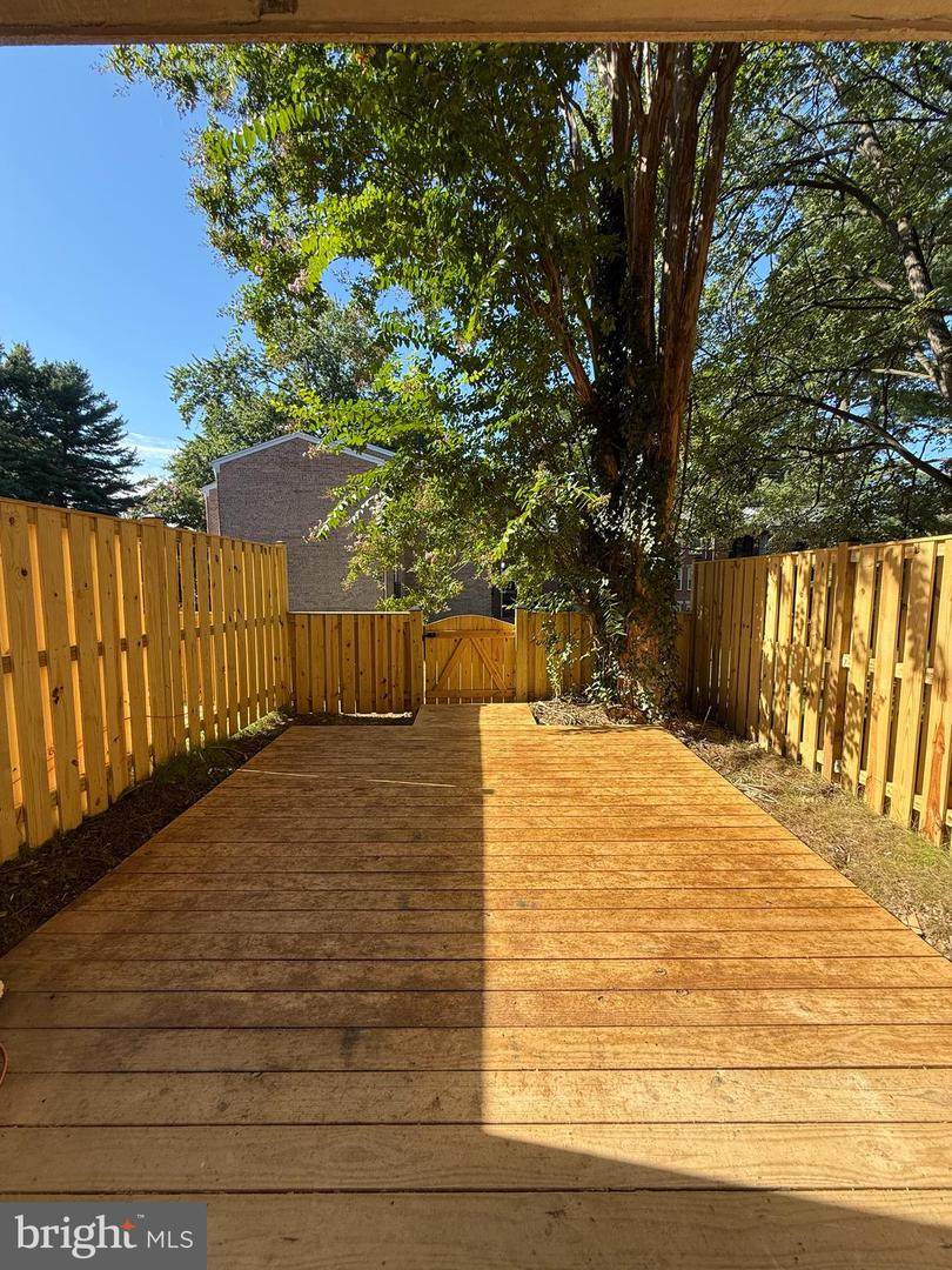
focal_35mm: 14
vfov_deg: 102.1
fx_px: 513
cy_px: 635
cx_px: 476
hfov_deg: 85.7
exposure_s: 1/411
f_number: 2.2
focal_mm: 2.22
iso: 50
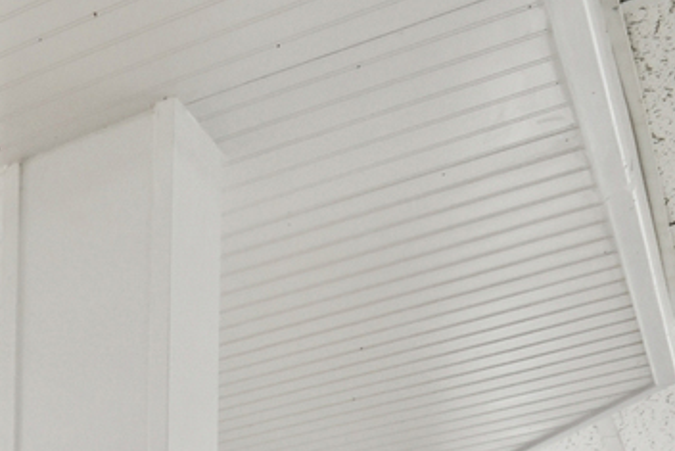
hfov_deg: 21.5
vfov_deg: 15.0
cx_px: -476
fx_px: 1294
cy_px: 969
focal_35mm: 69
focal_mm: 10
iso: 400
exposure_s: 1/8
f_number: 8
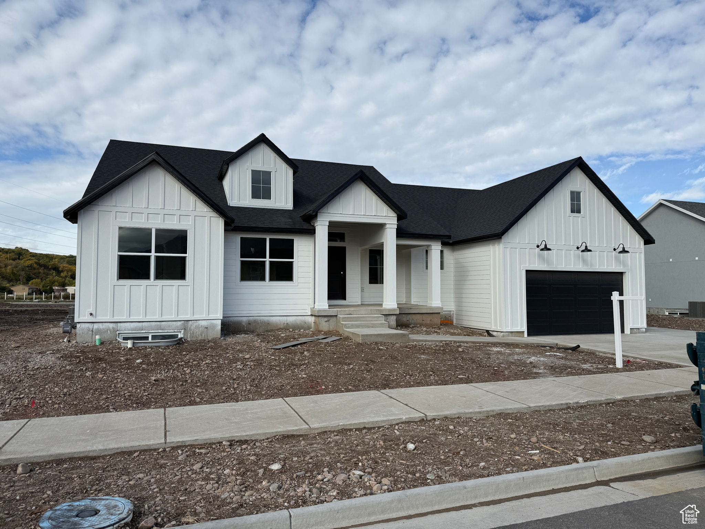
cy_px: 264
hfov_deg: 71.6
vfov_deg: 56.8
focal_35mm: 24
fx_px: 489
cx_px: 352
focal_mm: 6.76
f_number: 1.78
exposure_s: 1/5319
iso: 80
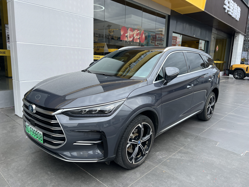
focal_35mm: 26
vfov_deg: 53.1
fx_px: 187
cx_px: 124
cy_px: 94
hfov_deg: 67.3
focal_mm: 5.7
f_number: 1.5
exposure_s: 1/1468
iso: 50
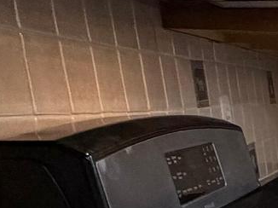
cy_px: 199
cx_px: 856
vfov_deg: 16.5
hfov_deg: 11.2
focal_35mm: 88
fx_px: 706
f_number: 2.2
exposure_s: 1/60
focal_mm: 2.22
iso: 250
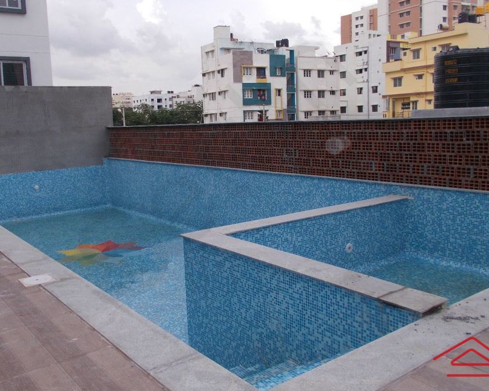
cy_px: 172
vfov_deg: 43.3
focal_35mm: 34
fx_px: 492
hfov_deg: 52.8
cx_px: 221
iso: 80
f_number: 3.2
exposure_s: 1/500
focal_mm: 4.6
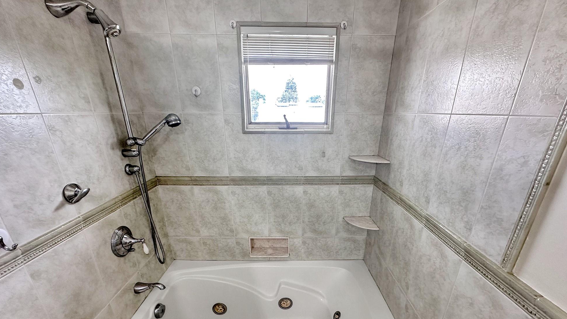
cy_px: 207
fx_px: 241
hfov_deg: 99.4
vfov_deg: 65.7
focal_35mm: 16
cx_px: 289
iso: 160
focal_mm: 2.22
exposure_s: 1/60
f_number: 2.2
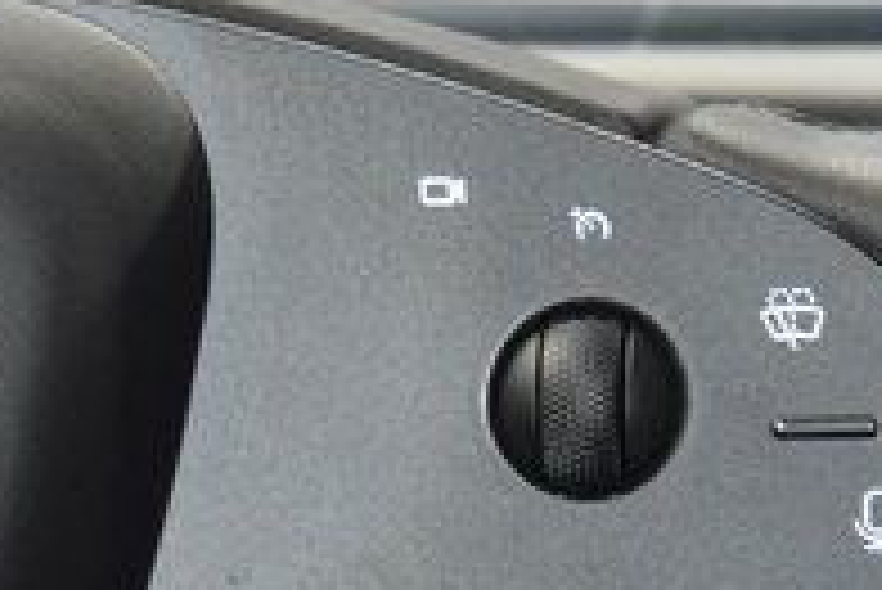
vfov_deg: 4.0
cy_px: 408
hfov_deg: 6.0
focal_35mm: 343
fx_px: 8409
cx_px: 580
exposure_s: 1/15
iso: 2000
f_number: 4.5
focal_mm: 70
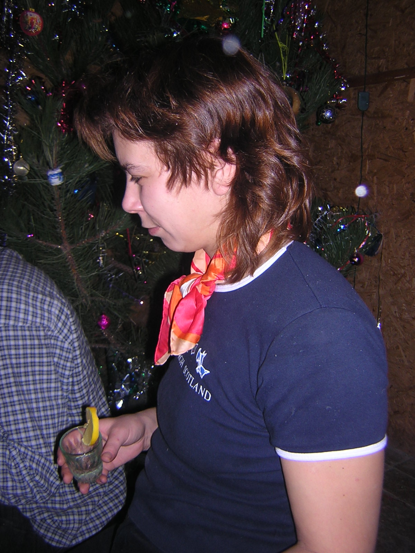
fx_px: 575
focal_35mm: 36
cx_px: 208
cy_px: 276
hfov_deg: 39.7
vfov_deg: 51.4
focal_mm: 4.7
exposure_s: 1/60.1
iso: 100
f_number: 2.6
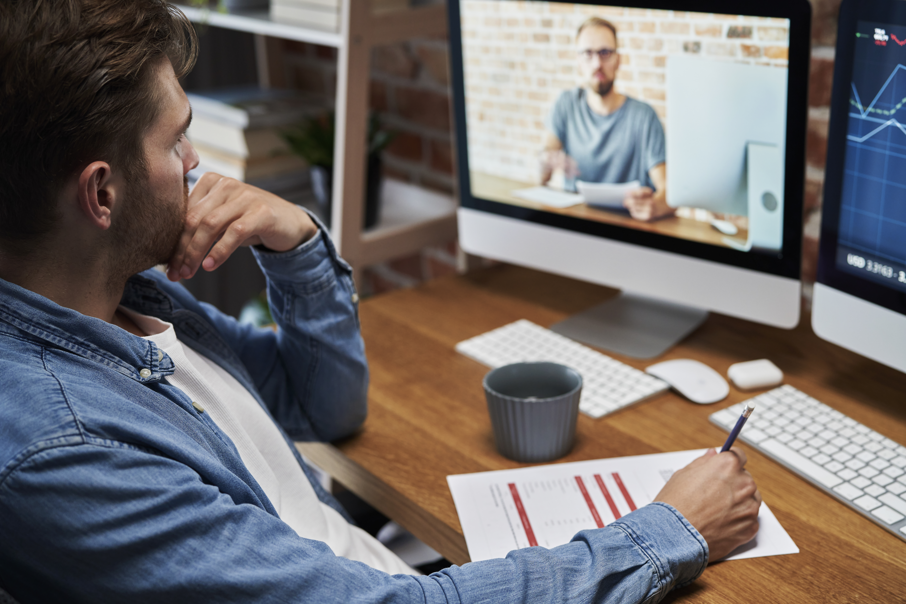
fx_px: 1258
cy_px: 302
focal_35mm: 50
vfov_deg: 27.0
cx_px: 453
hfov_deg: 39.6
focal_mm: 50
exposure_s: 1/80
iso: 500
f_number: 2.5
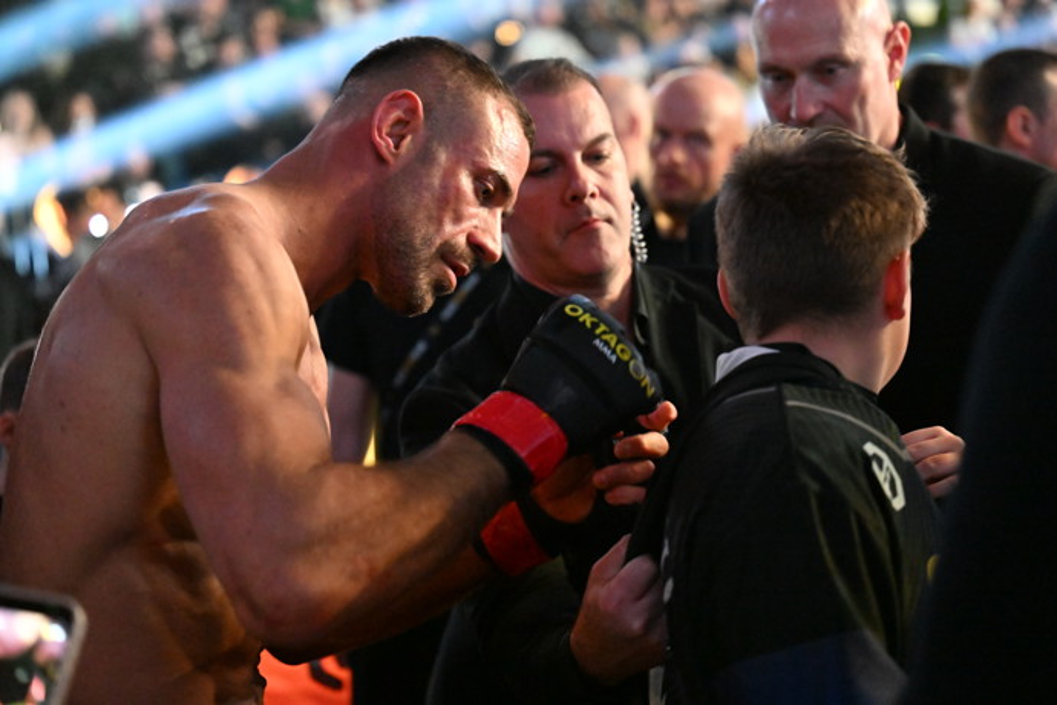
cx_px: 528
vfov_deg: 19.5
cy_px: 352
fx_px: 2055
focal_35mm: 70
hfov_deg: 28.8
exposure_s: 1/125
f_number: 2.8
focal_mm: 70
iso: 16000
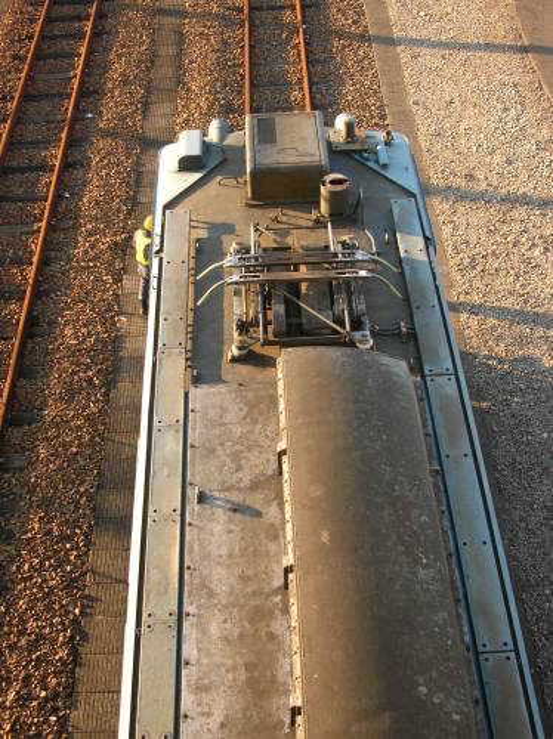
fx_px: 960
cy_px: 370
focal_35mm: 45
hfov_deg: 32.1
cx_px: 276
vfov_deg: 42.1
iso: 50
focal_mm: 7.5
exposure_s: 1/95.4
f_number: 3.1
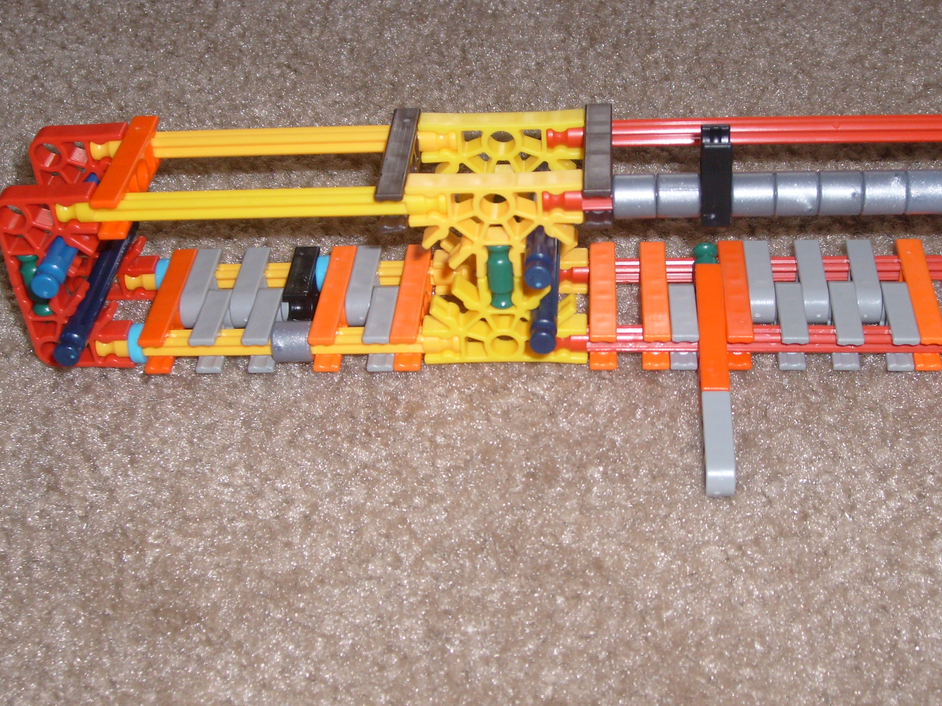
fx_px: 1415
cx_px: 553
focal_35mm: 52
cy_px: 370
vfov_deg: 28.0
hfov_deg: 36.7
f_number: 3
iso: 100
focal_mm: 7.2
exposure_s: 1/45
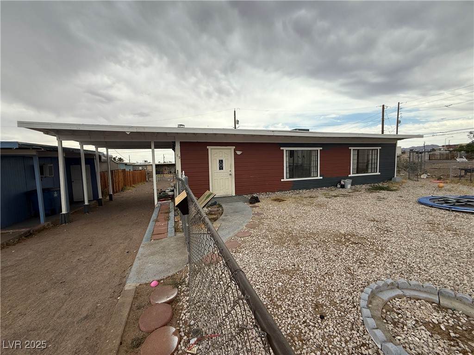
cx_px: 237
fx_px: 192
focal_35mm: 14
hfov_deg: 102.1
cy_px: 178
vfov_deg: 85.7
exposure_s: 1/1001
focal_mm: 2.22
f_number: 2.2
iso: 50
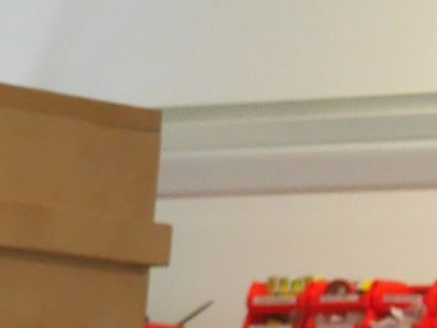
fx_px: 3270
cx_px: -883
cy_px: 1040
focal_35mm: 259
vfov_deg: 5.4
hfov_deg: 6.9
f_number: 4.5
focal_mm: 20
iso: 400
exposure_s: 1/60
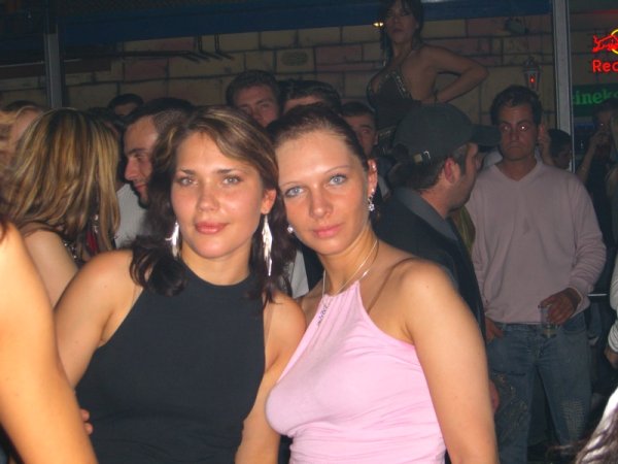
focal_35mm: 57
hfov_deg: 33.8
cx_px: 309
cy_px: 232
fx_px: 1018
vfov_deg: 25.7
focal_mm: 11.8
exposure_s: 1/60
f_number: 3.6
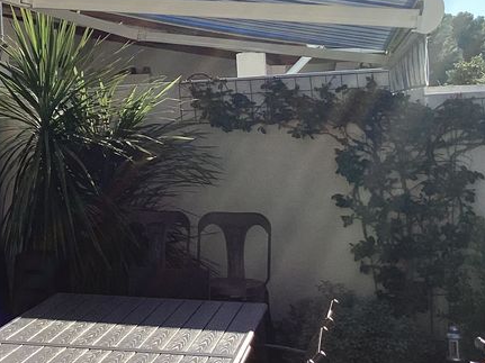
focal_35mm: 72
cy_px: 70
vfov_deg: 20.2
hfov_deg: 24.8
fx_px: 1009
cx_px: -73
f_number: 2.4
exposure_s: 1/1294
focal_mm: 3.3
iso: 25
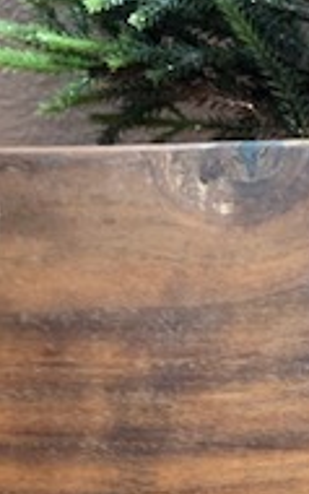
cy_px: 546
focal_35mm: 93
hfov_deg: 13.5
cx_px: 410
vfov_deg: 21.2
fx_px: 1251
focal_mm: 4.25
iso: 160
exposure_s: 1/60
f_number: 1.8
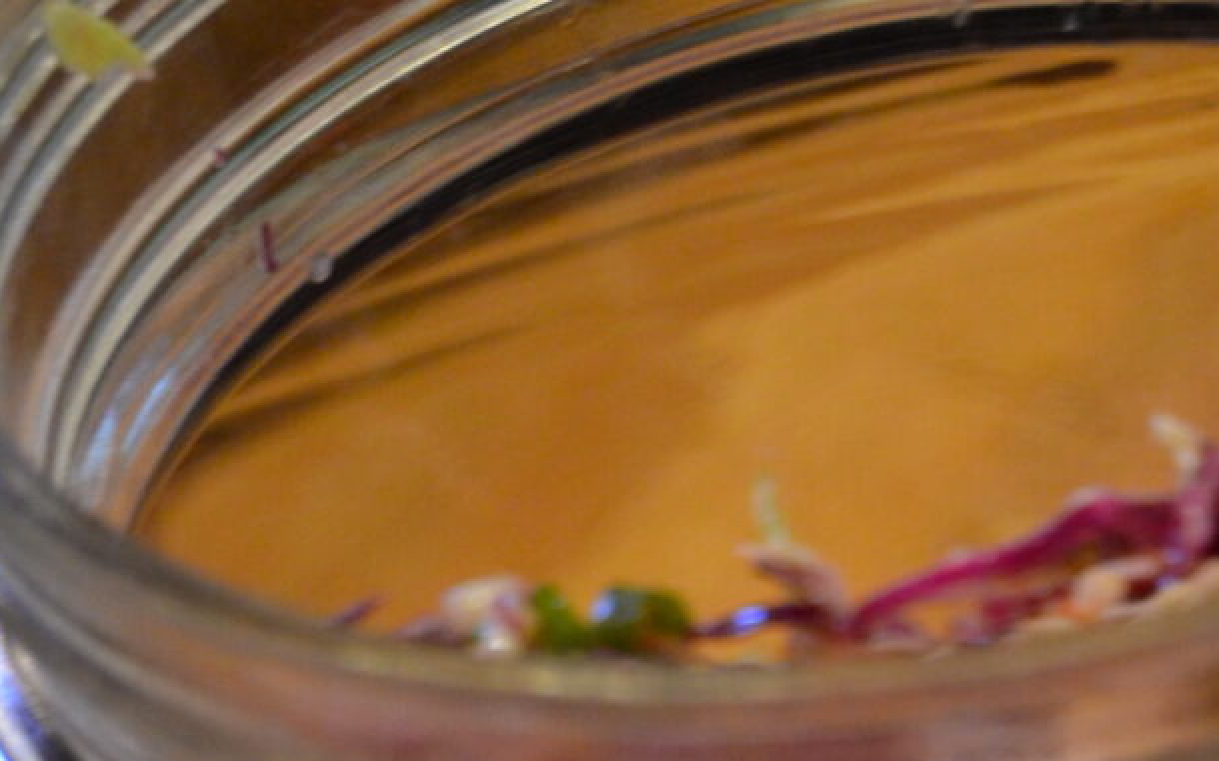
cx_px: 959
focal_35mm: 117
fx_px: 3886
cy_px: 1670
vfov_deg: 10.1
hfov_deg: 17.7
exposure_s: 1/30
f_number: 4.2
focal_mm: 26
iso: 1400
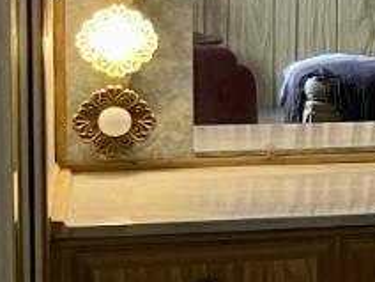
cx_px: 1233
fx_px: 1917
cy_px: 36
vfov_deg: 8.4
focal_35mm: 177
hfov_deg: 8.6
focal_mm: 5.1
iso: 125
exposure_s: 1/86
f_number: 1.6
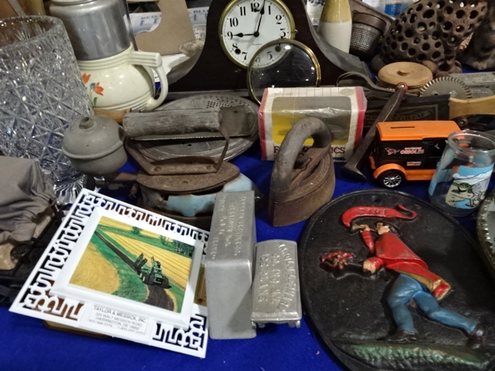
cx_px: 248
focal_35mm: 24
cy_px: 186
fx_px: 343
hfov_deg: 71.6
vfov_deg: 56.8
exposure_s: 1/30
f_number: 3.5
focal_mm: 4.1
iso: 500
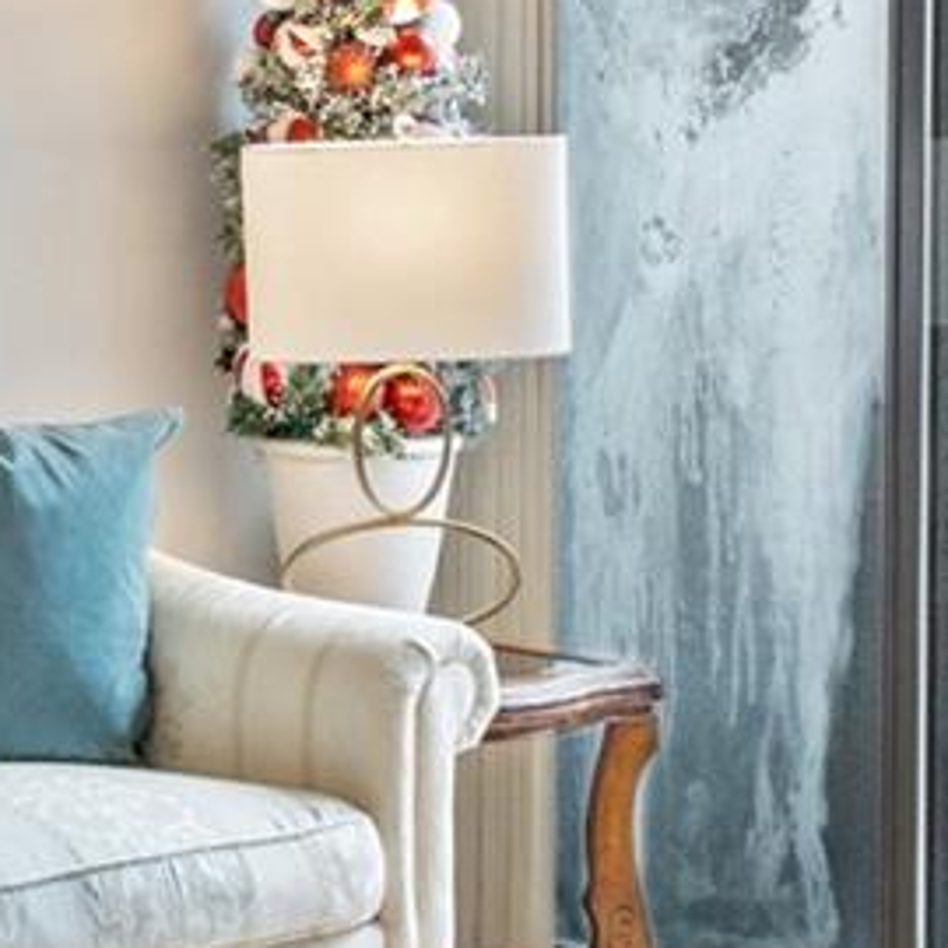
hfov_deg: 15.0
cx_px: 351
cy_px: -37
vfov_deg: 14.7
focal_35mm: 116
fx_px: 3594
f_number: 6.3
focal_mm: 18
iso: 1250
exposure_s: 1/10
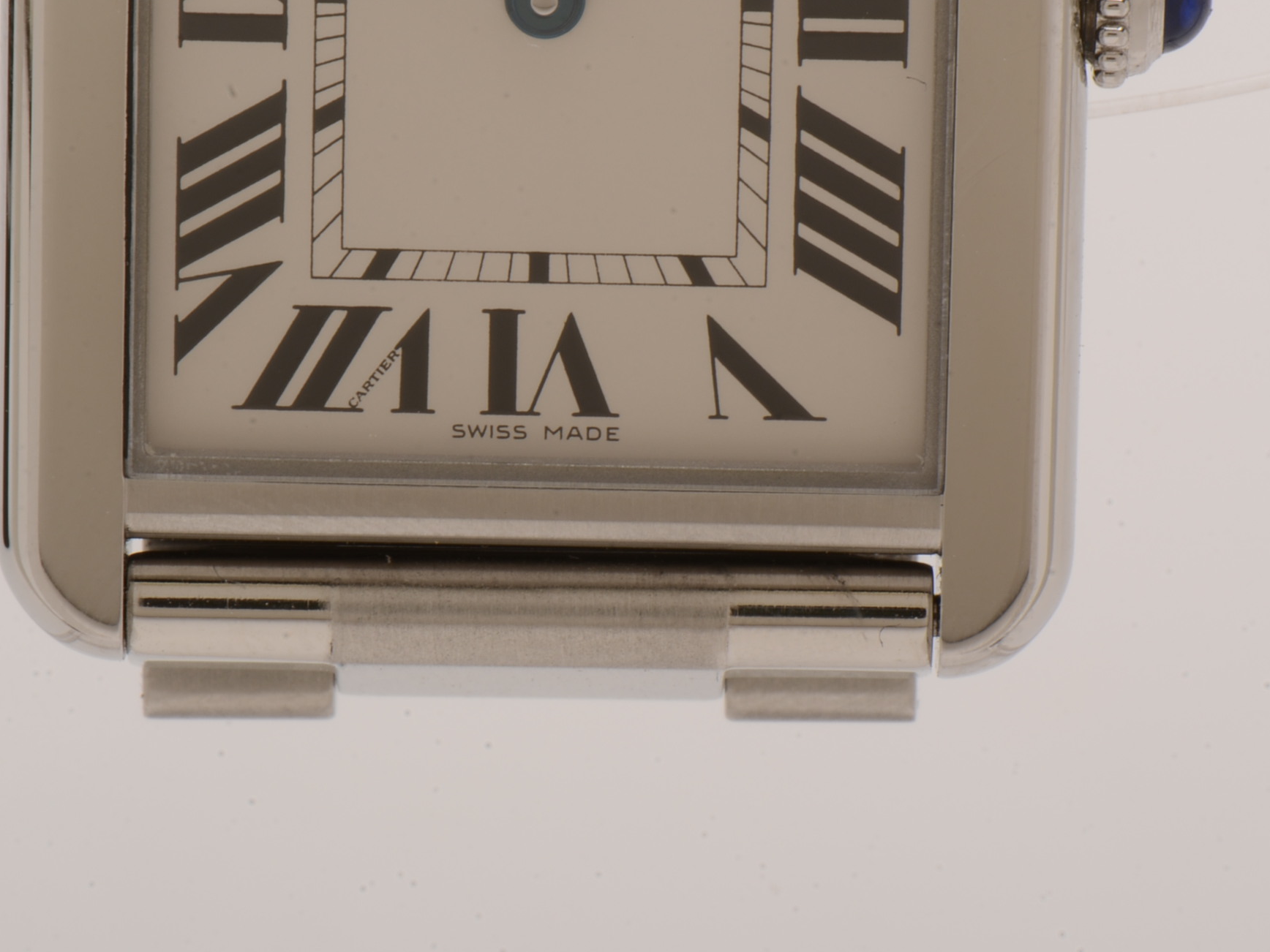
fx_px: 6372
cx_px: 678
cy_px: 385
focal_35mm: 174
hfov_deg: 11.4
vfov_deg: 8.5
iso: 100
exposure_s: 1/160
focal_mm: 85
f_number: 29
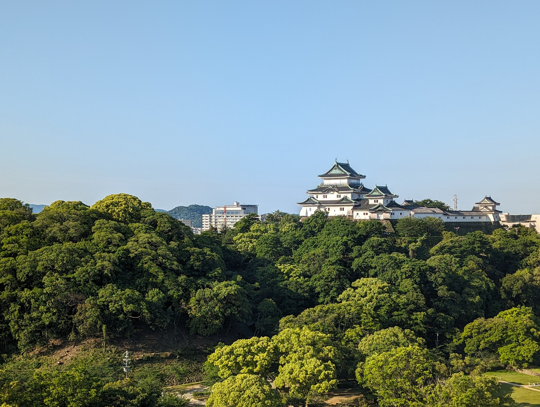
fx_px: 765
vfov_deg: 29.7
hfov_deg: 38.9
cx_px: 270
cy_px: 204
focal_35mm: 49
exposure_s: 1/895
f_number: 1.68
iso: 18
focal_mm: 6.9
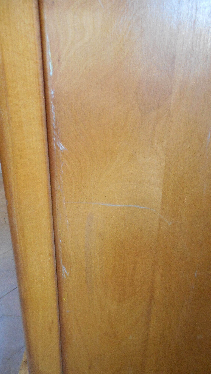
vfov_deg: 67.9
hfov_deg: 41.1
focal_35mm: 28
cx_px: 136
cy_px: 186
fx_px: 278
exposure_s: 1/8
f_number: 3.7
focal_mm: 4.5
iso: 400
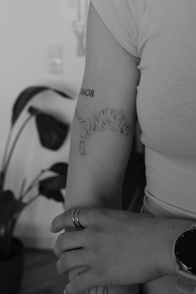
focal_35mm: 54
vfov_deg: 36.9
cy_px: 147
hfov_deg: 25.1
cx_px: 98
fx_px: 441
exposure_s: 1/105
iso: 500
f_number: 6.4
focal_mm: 36.3
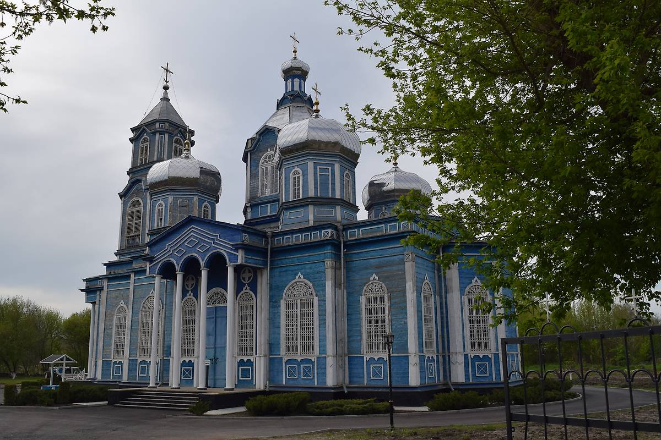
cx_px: 330
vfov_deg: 43.6
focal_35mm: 30
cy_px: 220
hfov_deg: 61.9
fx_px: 551
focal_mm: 20
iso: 200
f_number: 9
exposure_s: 1/320
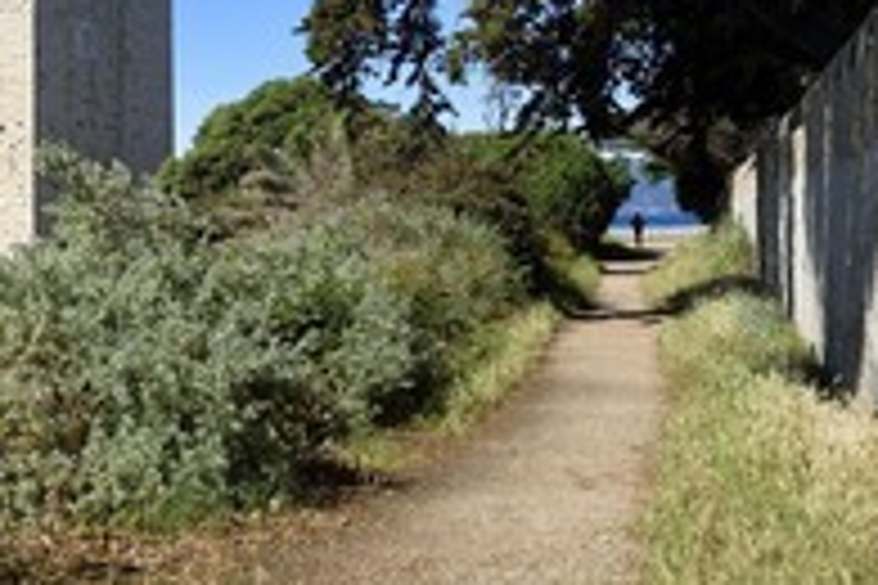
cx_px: 308
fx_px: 1634
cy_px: 104
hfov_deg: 29.9
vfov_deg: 20.1
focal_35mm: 67
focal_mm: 31
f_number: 13
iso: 200
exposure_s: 1/250
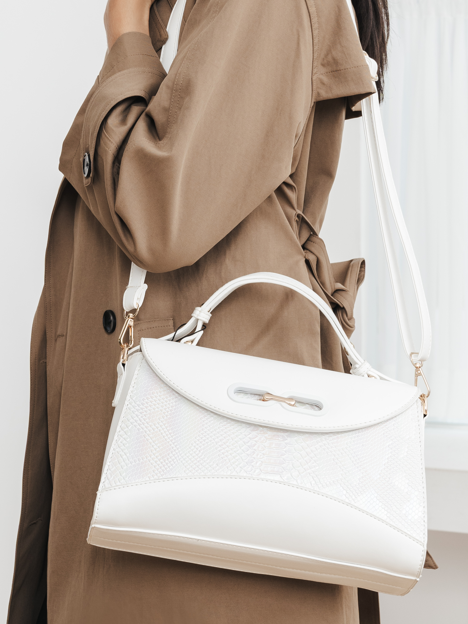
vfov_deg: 15.8
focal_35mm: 125
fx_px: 2253
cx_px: 244
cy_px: 306
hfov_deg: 11.9
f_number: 6.3
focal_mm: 50
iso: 320
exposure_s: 1/125
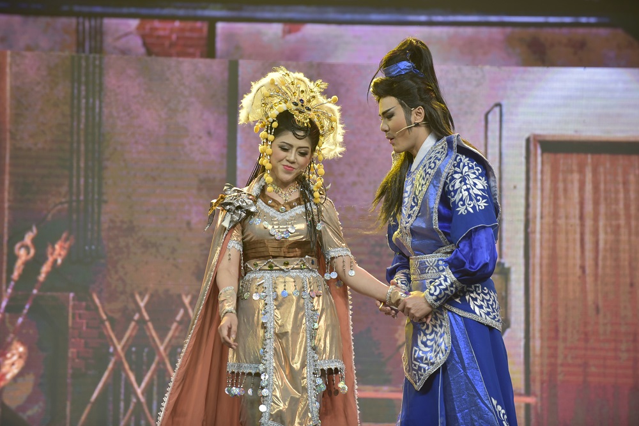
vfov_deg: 6.9
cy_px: 213
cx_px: 320
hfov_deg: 10.3
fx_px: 3550
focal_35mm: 200
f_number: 4
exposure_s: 1/160
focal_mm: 200
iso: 800
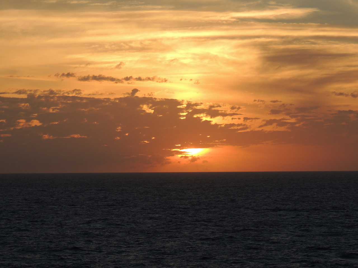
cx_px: 179
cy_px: 134
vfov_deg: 8.7
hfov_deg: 11.6
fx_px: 1758
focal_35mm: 170
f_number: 4.5
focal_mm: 30.3
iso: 100
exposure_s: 1/500
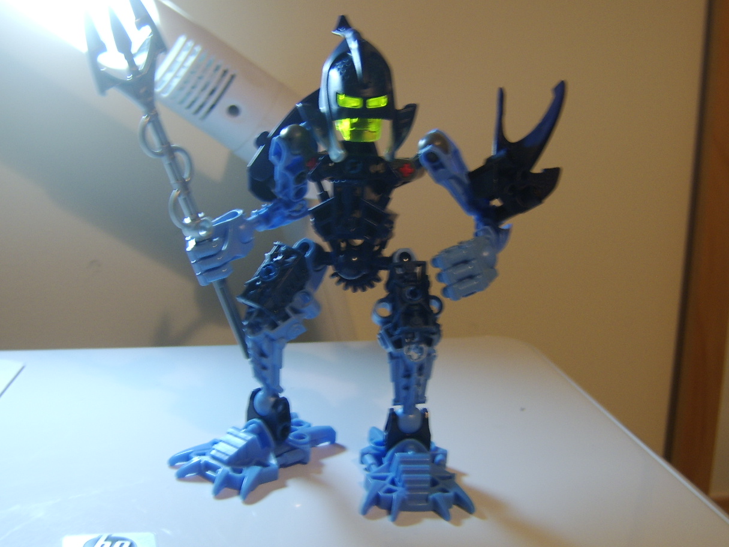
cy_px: 274
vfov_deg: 45.4
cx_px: 364
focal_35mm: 31
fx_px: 653
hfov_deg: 58.4
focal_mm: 8.13
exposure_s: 1/14
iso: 71
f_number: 2.7
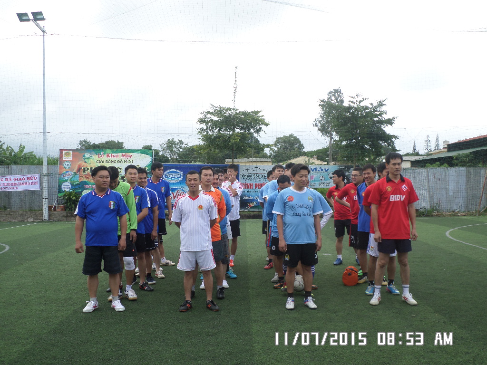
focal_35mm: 36
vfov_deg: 39.7
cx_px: 244
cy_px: 182
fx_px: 506
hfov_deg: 51.4
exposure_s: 1/350
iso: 80
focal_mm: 6.5
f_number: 3
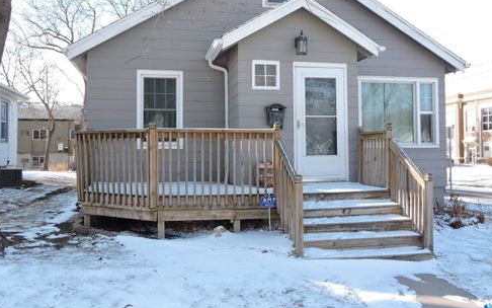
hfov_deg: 54.0
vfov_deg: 35.3
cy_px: 136
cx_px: 248
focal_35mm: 36
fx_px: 483
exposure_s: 1/250
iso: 100
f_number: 3.6
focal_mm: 5.9
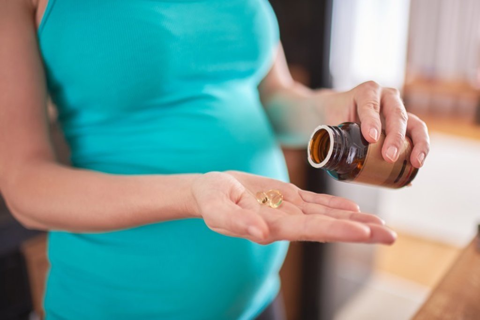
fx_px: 467
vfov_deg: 37.9
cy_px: 160
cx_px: 240
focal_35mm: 35
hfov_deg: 54.4
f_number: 1.4
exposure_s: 1/100
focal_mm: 35
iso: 125
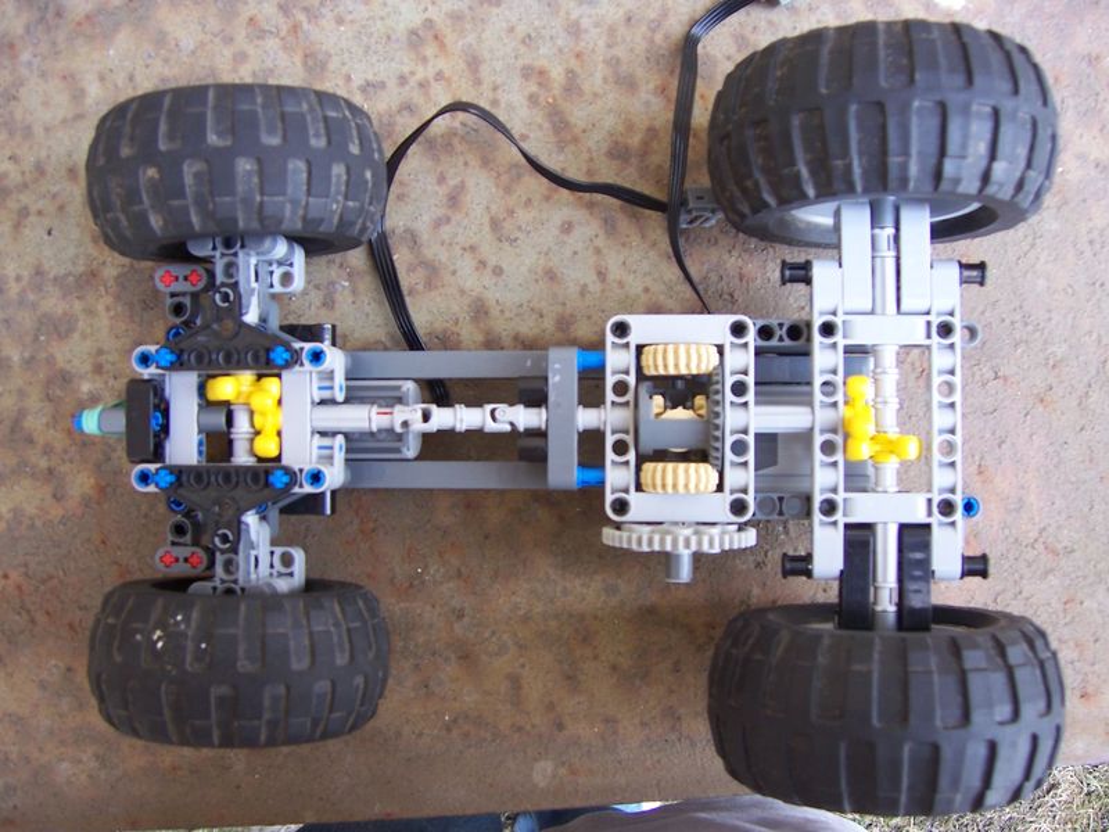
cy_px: 416
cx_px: 554
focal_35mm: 36
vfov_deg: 39.7
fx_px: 1153
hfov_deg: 51.4
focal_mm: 6
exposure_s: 1/30
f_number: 3
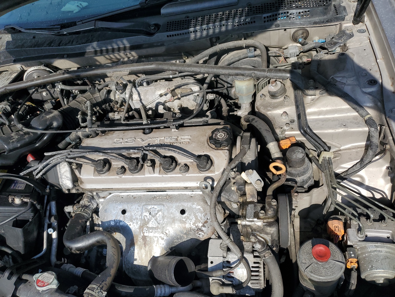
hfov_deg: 67.3
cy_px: 148
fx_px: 297
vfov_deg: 53.1
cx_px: 198
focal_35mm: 26
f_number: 1.5
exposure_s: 1/3333
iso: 50
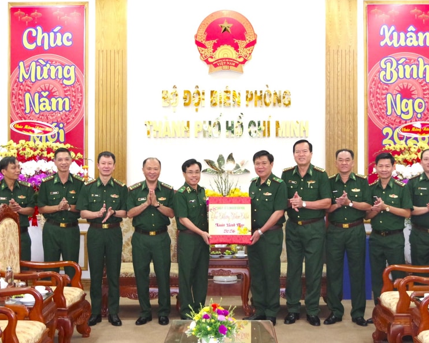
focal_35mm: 41
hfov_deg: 44.7
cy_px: 171
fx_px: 520
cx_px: 246
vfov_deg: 36.5
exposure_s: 1/90
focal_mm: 24
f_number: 4.5
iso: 3200
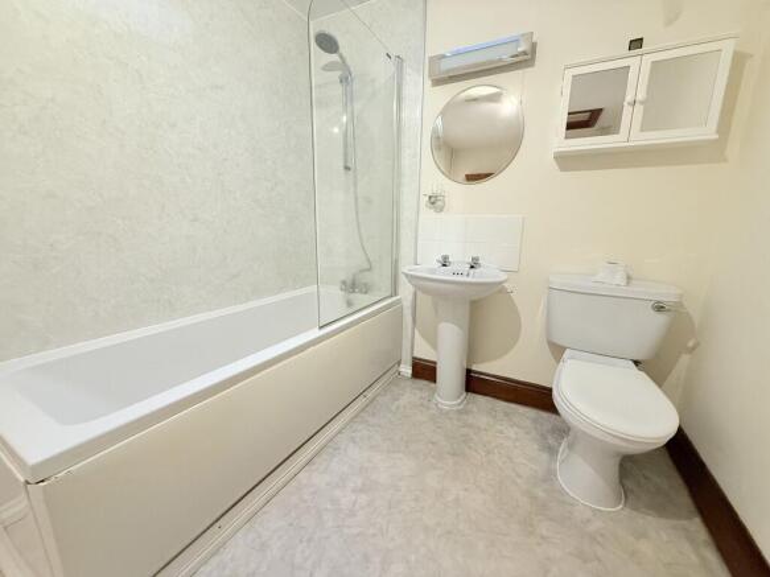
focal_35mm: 14
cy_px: 288
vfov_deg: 85.7
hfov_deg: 102.1
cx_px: 385
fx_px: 311
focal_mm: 2.22
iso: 400
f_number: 2.2
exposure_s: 1/50
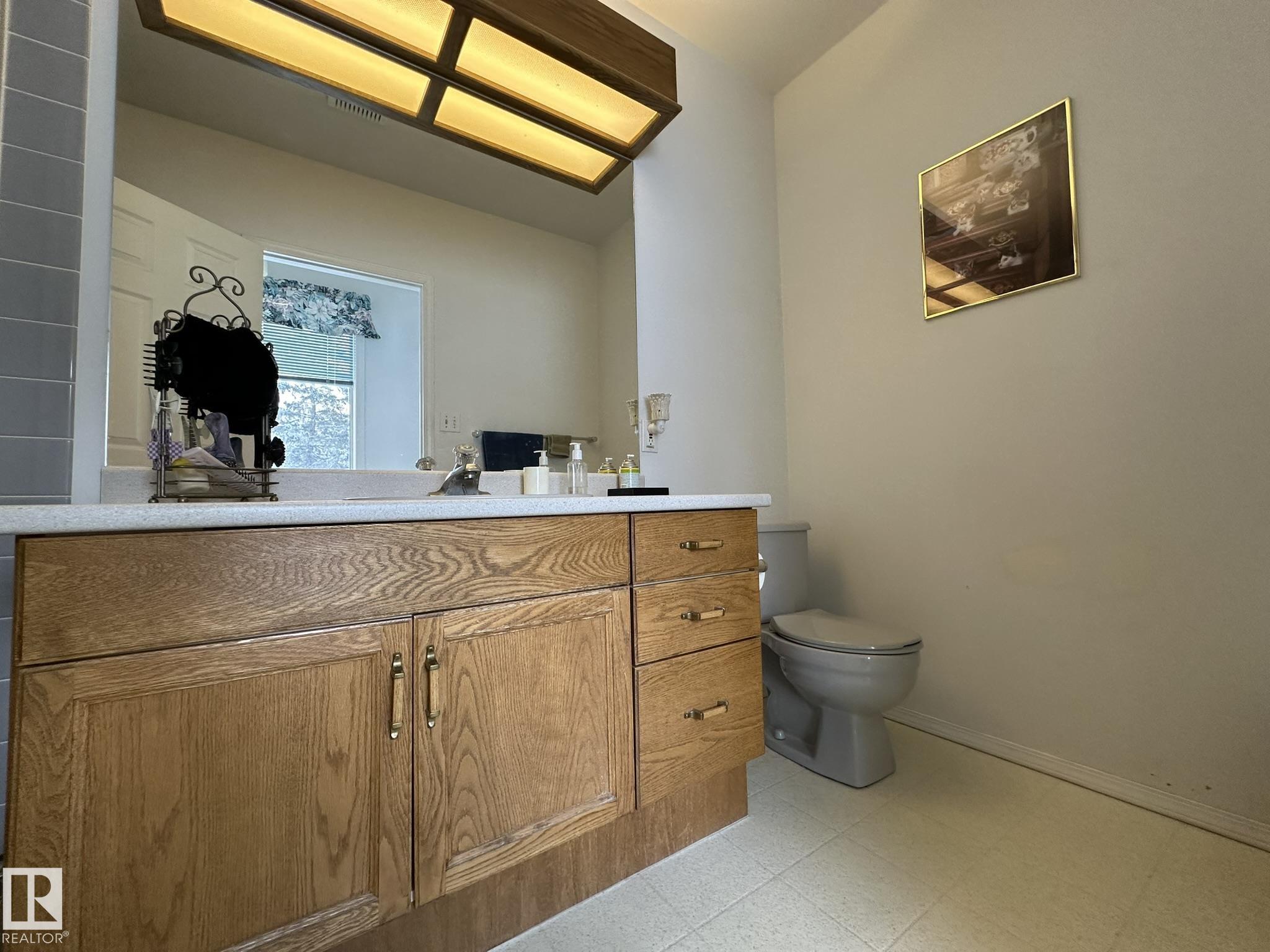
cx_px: 635
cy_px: 476
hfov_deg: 102.1
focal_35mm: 14
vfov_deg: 85.7
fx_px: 514
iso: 160
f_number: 2.2
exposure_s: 1/60
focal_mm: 2.22
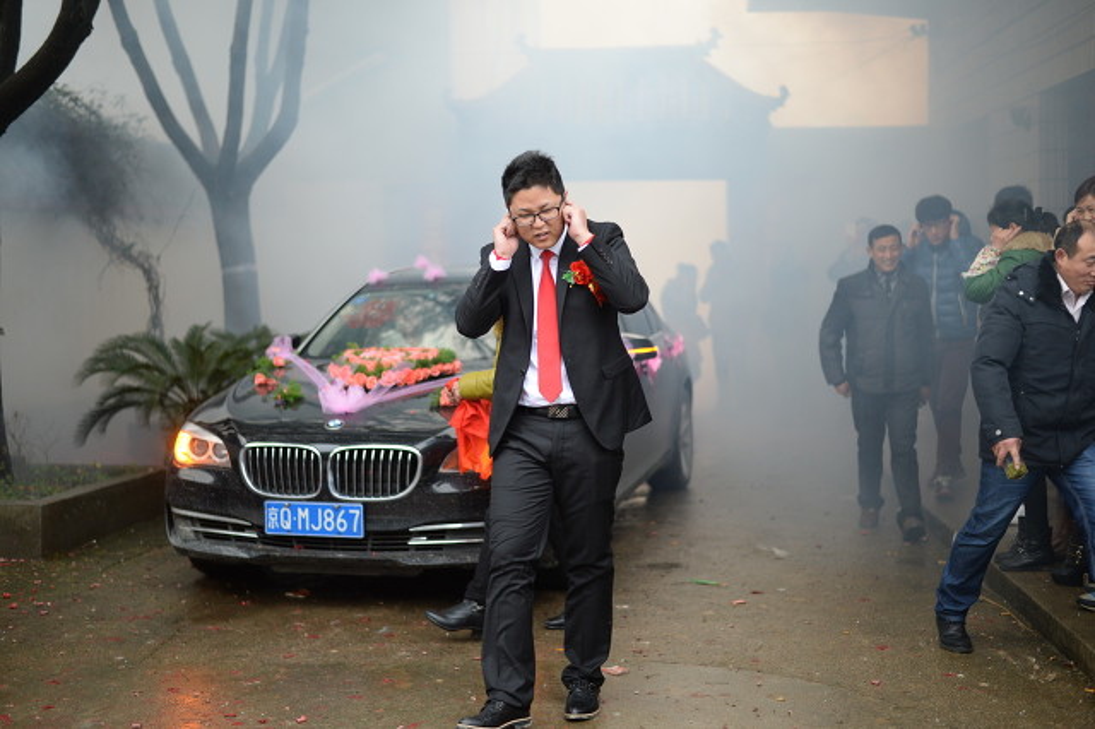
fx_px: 1520
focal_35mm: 50
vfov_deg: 27.0
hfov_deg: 39.6
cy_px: 364
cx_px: 548
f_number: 1.8
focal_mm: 50
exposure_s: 1/320
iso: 800
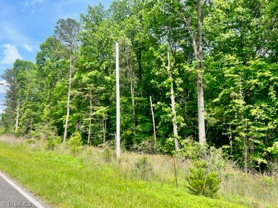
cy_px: 104
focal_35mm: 26
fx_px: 209
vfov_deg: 53.1
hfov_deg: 67.3
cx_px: 139
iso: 50
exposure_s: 1/1488
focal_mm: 5.7
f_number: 1.5
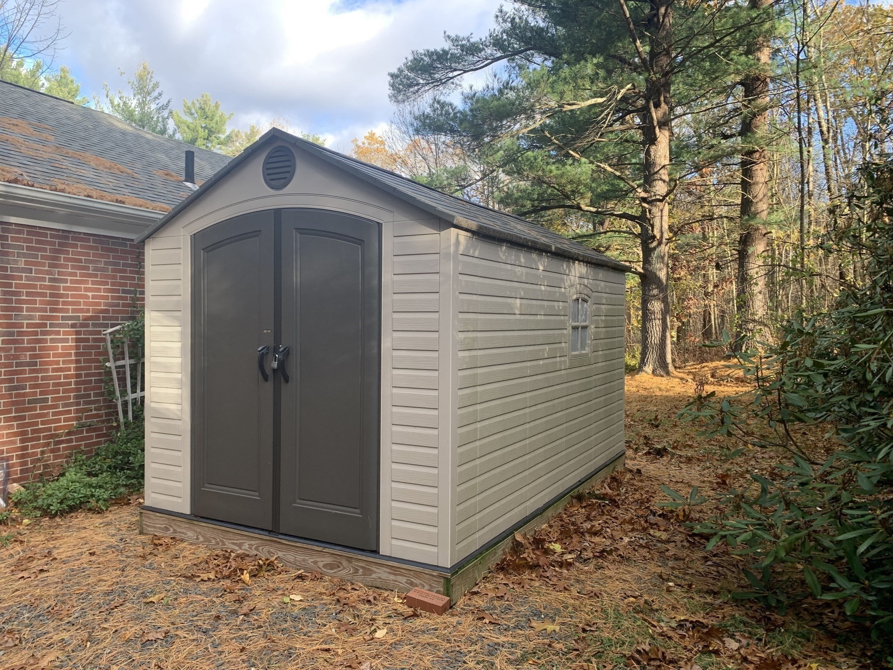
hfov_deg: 67.3
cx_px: 446
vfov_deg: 53.1
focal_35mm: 26
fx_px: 671
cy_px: 335
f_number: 1.8
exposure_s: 1/147
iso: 25
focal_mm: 4.25
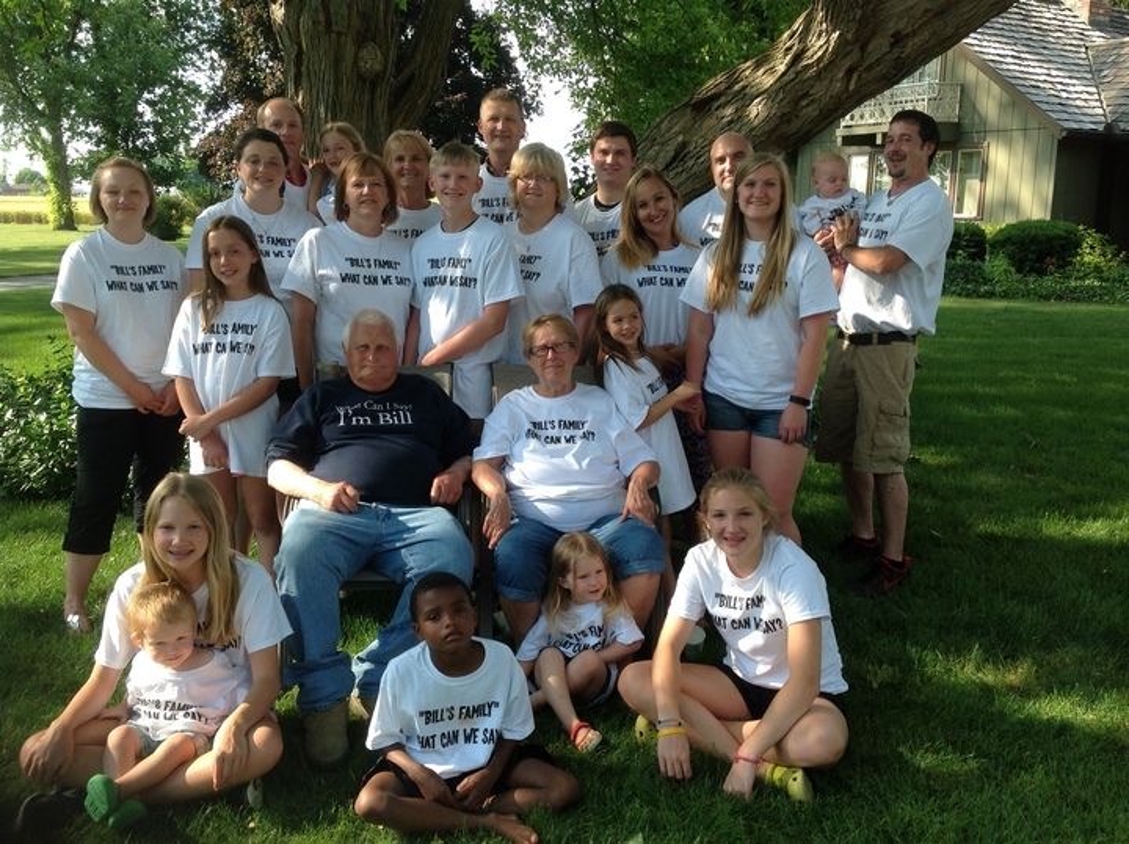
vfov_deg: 40.6
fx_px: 1140
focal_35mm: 35
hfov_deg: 52.7
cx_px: 564
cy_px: 422
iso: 50
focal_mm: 4.28
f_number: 2.4
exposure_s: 1/408
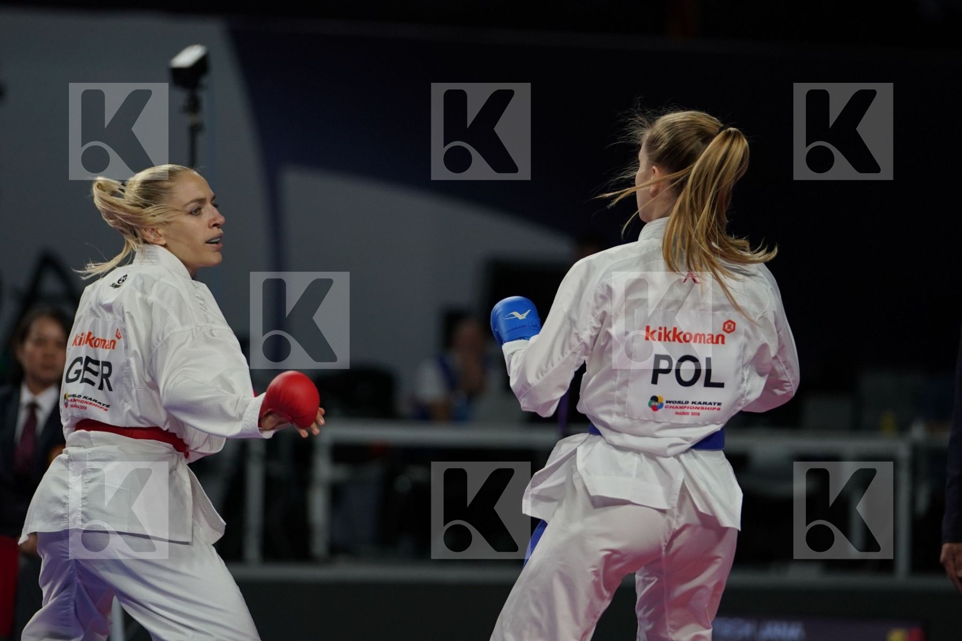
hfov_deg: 7.9
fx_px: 6974
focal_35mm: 261
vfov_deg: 5.3
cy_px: 320
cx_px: 481
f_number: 2.8
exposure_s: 1/1000
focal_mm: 174
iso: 800
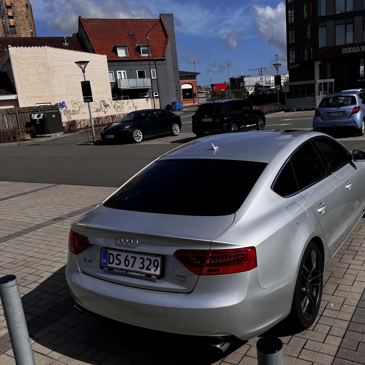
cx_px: 233
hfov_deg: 49.2
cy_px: 184
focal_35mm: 33
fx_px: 394
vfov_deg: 49.7
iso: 80
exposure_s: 1/7092
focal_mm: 6.76
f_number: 1.78
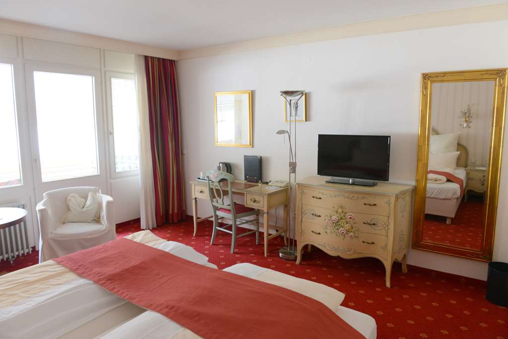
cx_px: 254
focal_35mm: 24
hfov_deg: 73.7
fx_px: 339
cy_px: 170
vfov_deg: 53.2
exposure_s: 1/25
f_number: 6.3
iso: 1250
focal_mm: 24
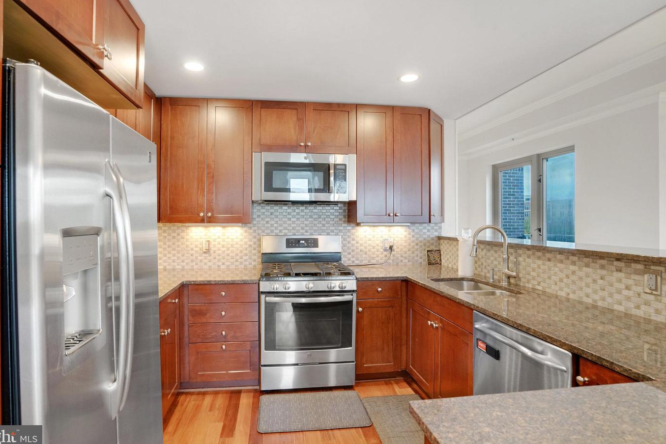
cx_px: 319
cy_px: 215
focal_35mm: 17
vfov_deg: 70.4
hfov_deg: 93.2
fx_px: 315
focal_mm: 16
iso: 1250
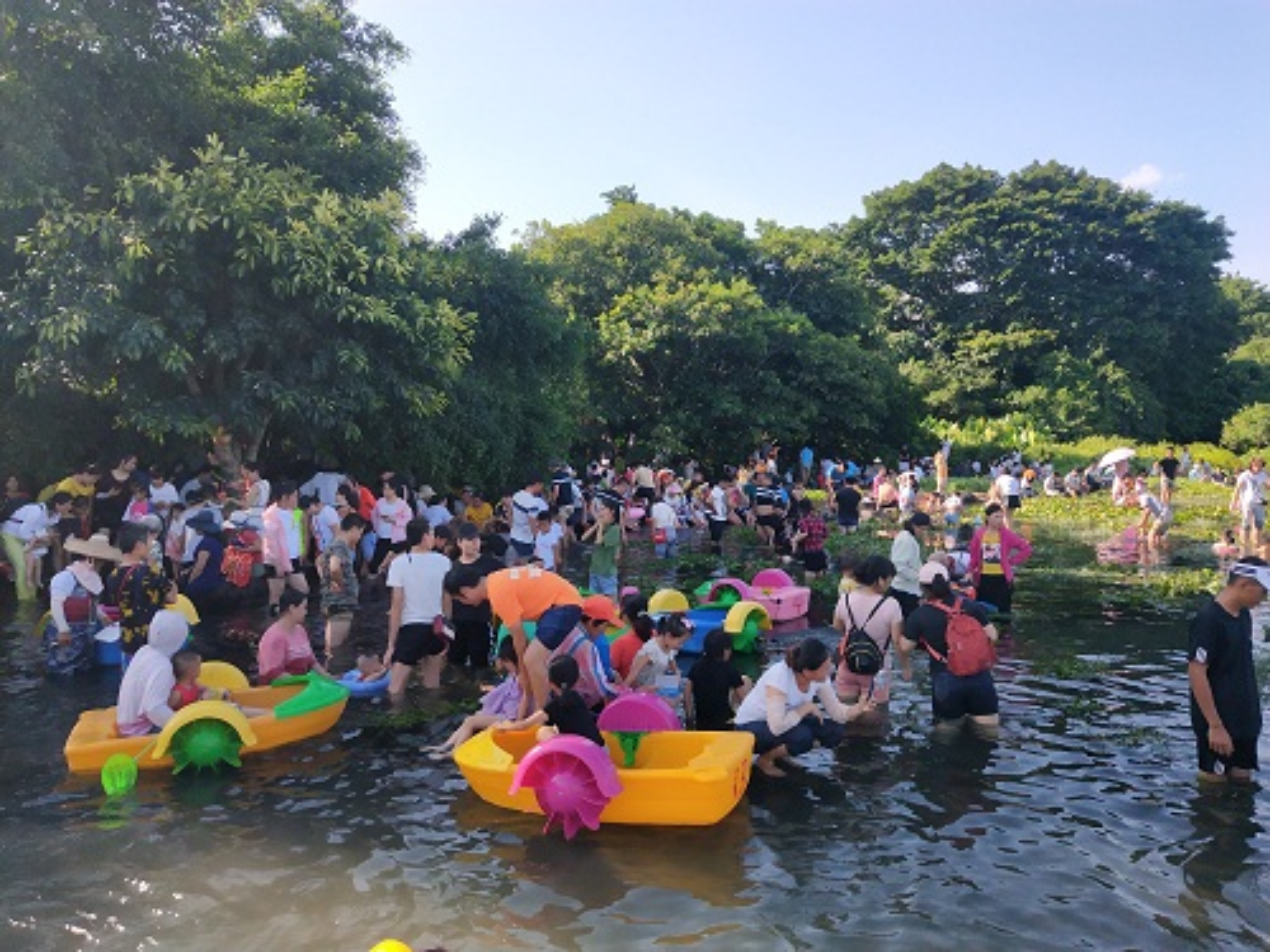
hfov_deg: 60.0
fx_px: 1101
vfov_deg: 46.8
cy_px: 476
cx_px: 635
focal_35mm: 30
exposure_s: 1/1230
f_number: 1.8
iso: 146
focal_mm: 3.95
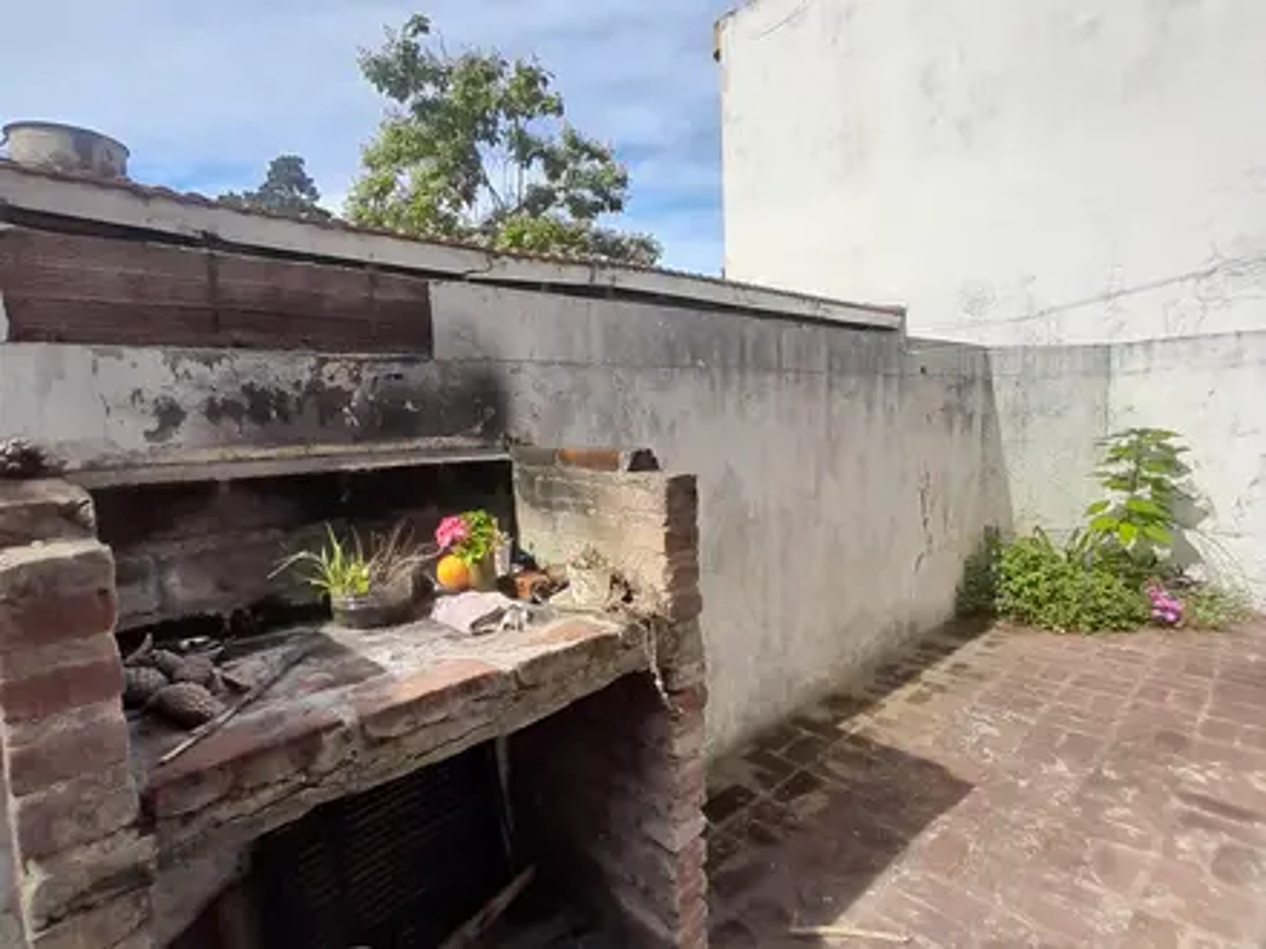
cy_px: 474
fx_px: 475
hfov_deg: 106.2
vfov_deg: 89.9
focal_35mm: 13
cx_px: 633
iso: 40
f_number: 2.2
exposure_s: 1/1153
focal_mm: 1.13
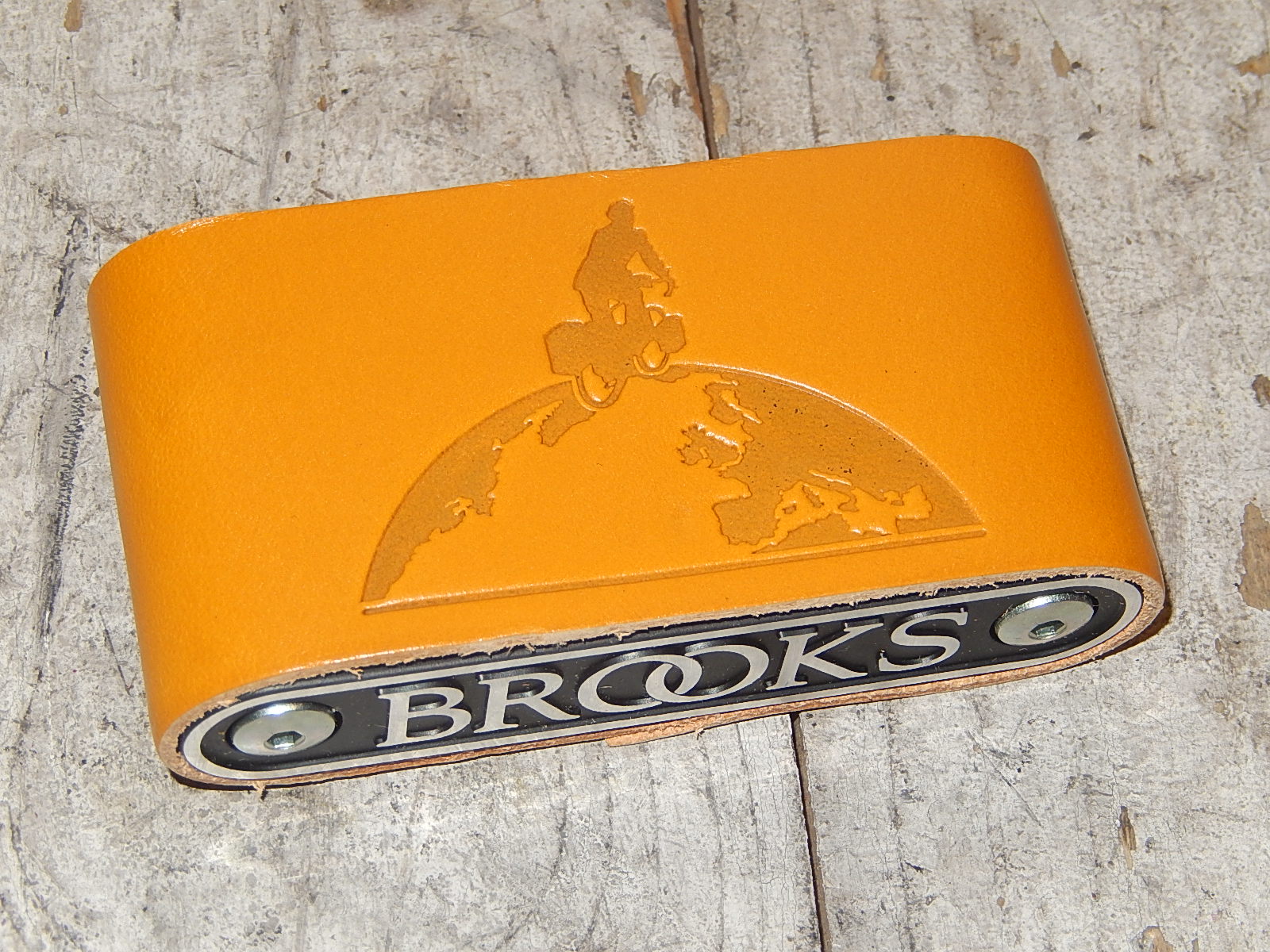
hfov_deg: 20.7
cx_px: 635
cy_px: 476
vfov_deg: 15.6
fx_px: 3485
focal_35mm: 95
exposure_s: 1/30
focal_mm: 17
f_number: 10.4
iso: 200
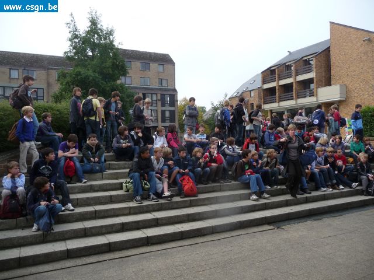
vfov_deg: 49.7
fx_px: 303
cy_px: 140
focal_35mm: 28
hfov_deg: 63.4
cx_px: 187
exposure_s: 1/125
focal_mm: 4.7
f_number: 3.3
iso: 100
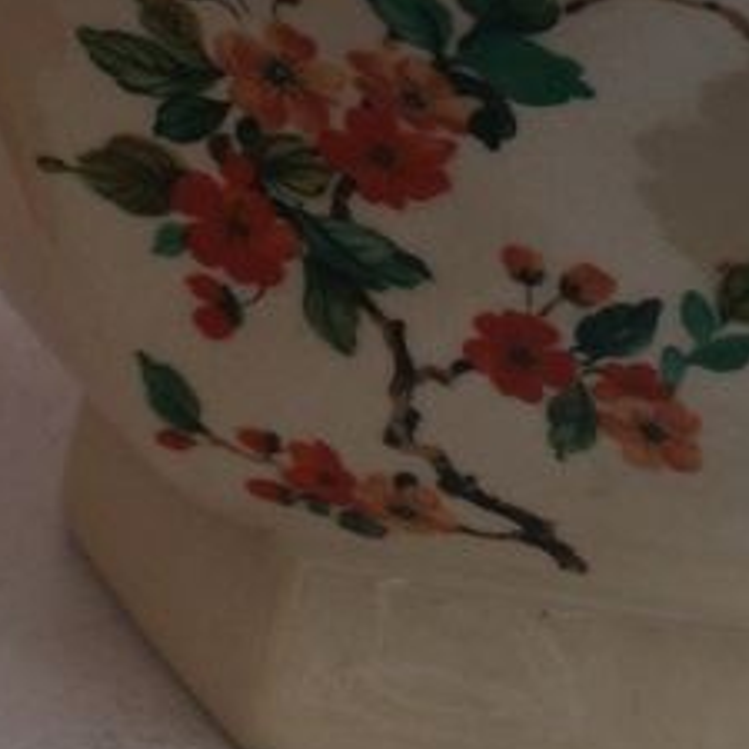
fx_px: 2595
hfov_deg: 16.4
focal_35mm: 106
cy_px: -131
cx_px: 389
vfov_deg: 15.8
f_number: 2.2
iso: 50
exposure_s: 1/120
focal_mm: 4.12
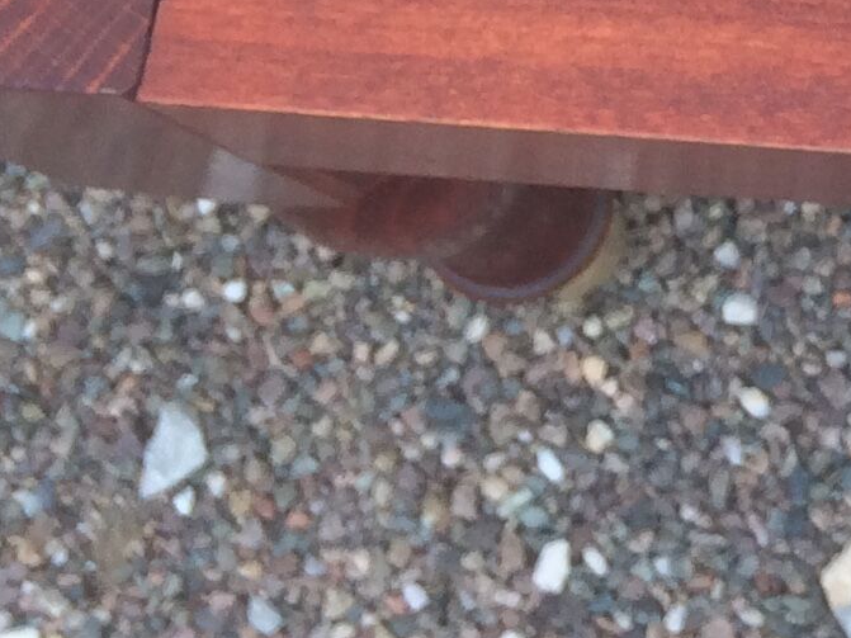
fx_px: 3466
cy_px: -606
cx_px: 1552
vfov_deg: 9.8
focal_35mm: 141
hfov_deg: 12.7
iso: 32
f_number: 2.2
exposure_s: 1/50
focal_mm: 4.15
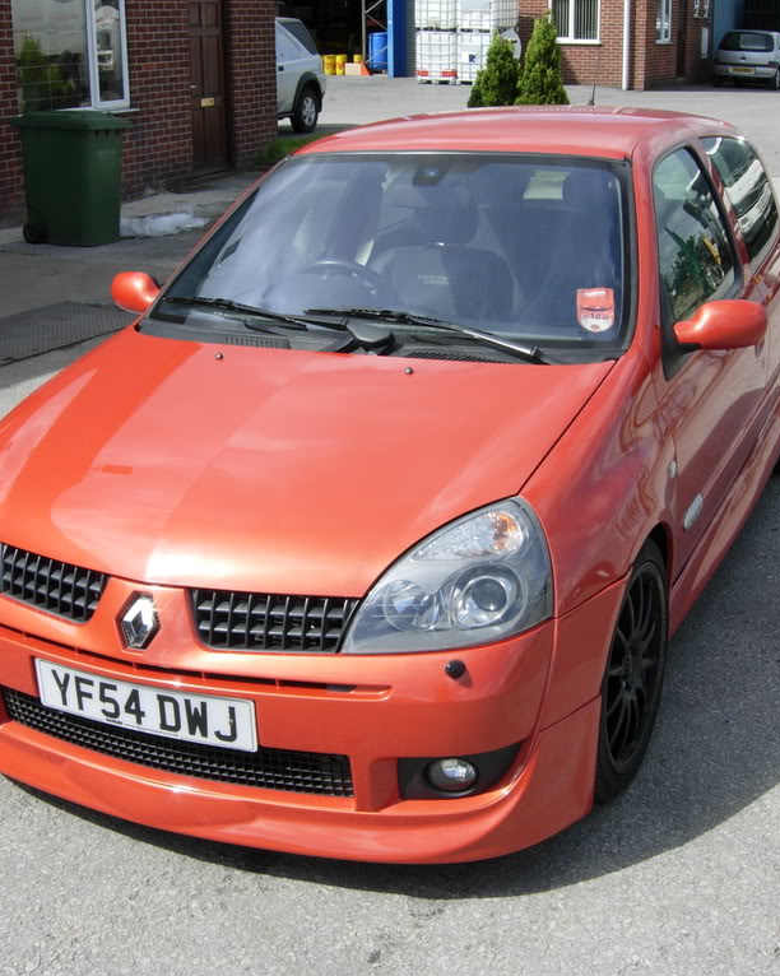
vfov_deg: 39.6
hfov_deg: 32.1
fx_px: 1357
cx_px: 398
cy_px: 488
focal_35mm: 47
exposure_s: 1/287
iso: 50
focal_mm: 7.5
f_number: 5.4
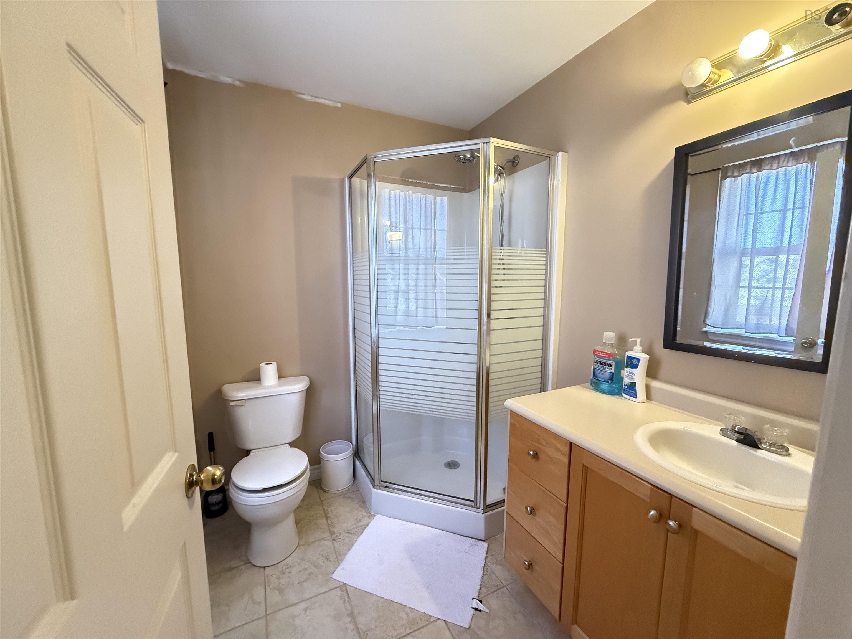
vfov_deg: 85.7
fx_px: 345
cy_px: 320
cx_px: 426
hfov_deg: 102.1
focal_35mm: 14
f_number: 2.2
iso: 1250
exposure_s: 1/60
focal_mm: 2.22
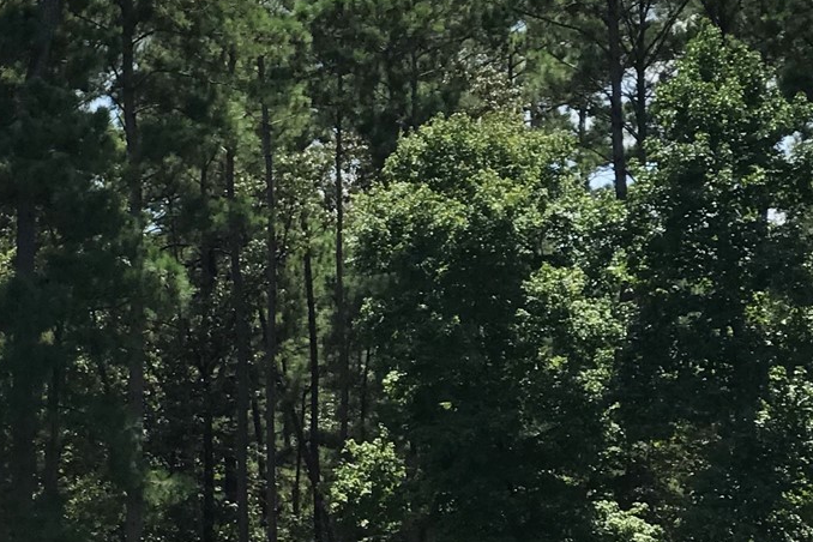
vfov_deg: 7.7
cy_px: 385
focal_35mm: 179
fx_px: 4042
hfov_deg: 11.1
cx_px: -356
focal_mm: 6.6
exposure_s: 1/538
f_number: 2.8
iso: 20
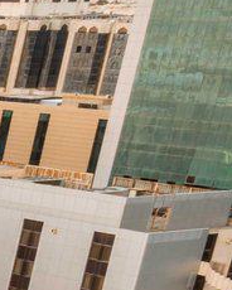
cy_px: 384
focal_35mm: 142
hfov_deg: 6.6
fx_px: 1219
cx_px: -874
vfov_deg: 13.1
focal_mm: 17
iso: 100
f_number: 22
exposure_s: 1
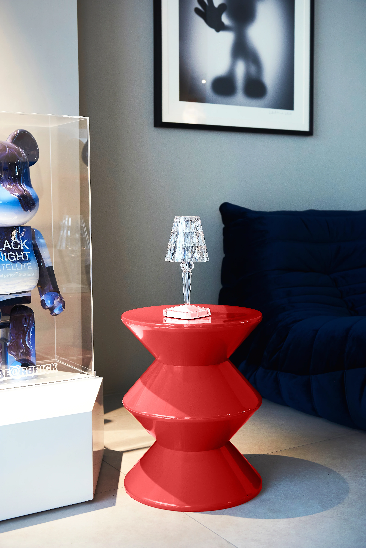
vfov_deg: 41.1
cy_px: 274
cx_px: 183
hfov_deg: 28.1
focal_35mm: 48
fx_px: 731
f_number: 4.5
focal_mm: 48
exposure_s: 1/40
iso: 1000
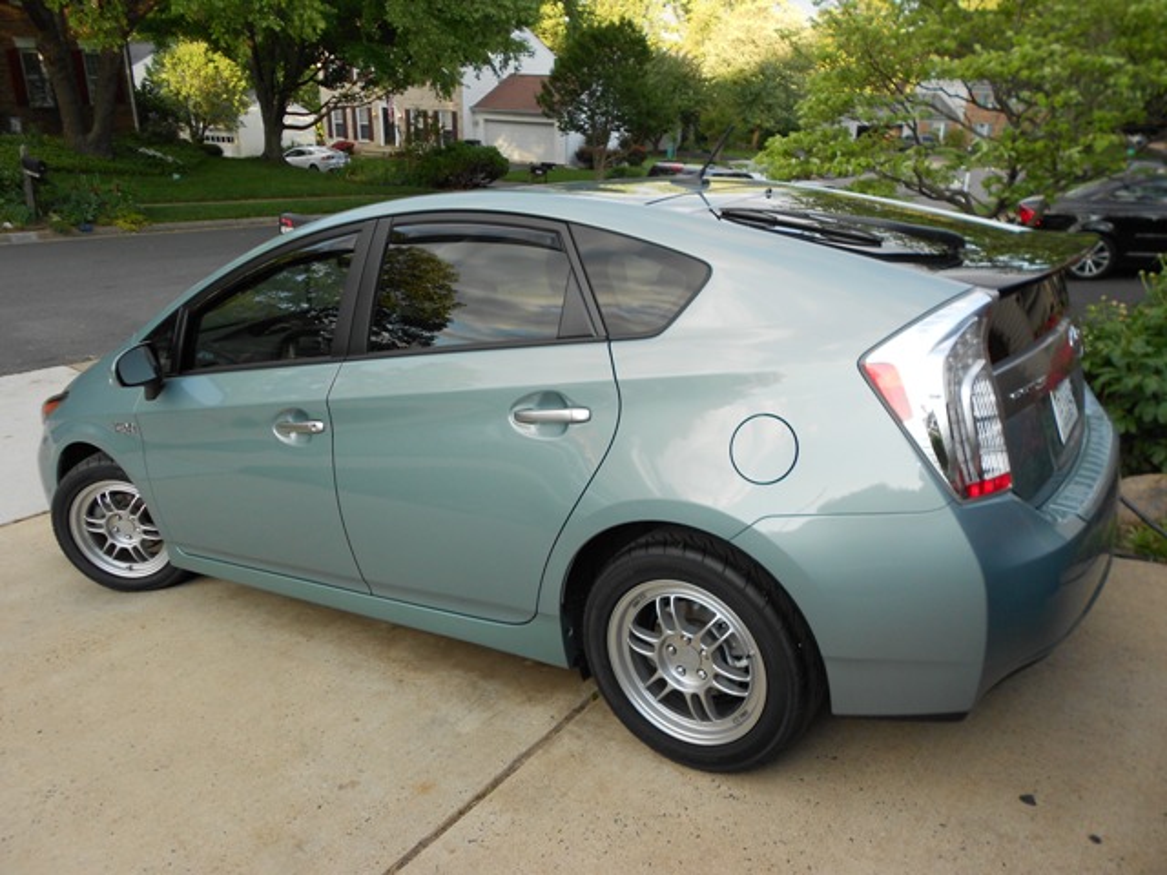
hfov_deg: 67.3
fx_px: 877
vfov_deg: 53.1
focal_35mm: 26
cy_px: 438
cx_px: 584
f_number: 3.2
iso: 80
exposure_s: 1/125
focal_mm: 4.6
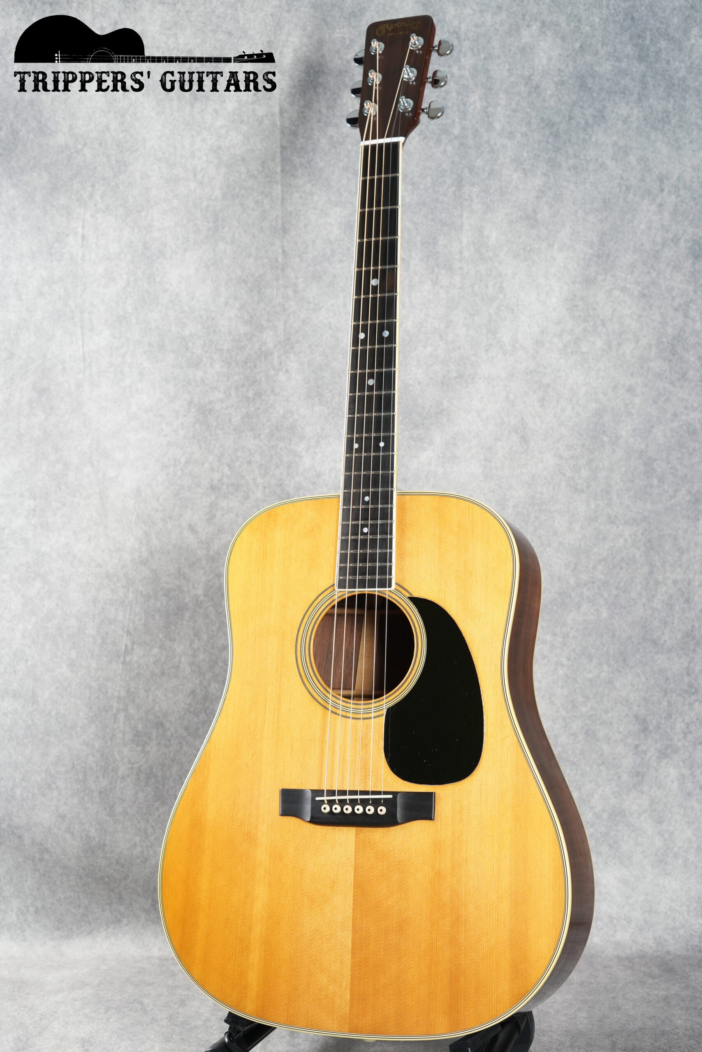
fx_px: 1462
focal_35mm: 50
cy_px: 526
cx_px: 351
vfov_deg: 39.6
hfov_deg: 27.0
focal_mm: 50
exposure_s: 1/1.6
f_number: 6.3
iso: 320
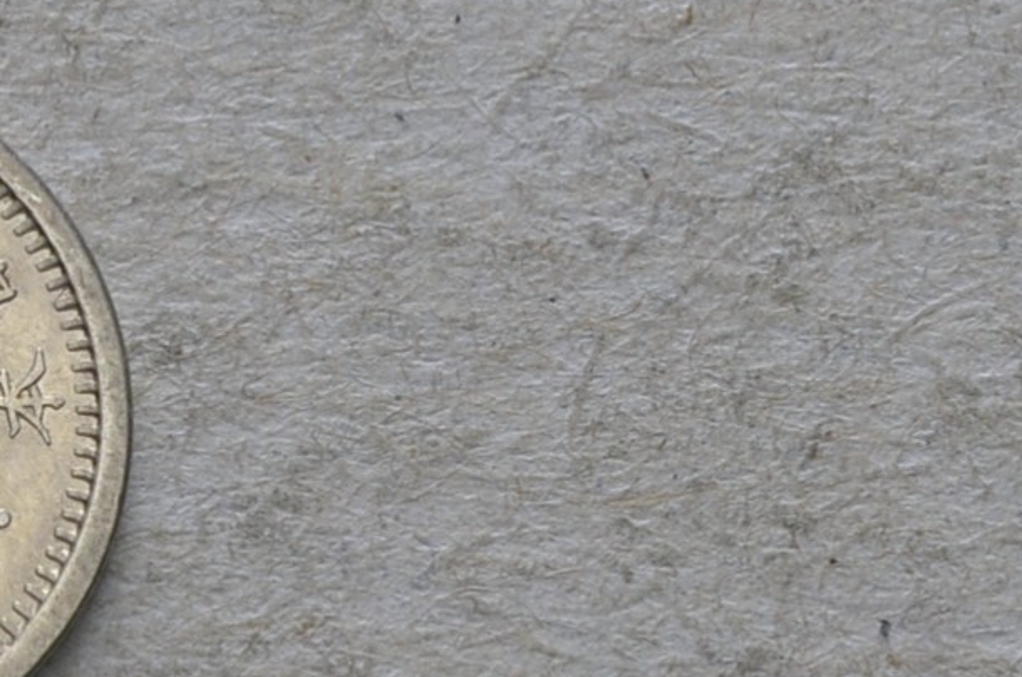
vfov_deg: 4.1
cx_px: -710
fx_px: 9434
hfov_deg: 6.1
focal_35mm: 333
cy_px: 407
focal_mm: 55
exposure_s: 1/200
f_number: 14
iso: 400
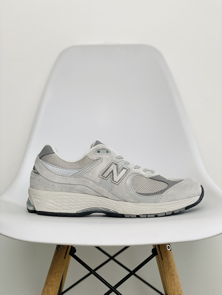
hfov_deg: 28.0
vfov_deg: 36.8
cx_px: 111
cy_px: 148
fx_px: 445
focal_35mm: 52
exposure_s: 1/124
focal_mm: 6
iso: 20
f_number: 2
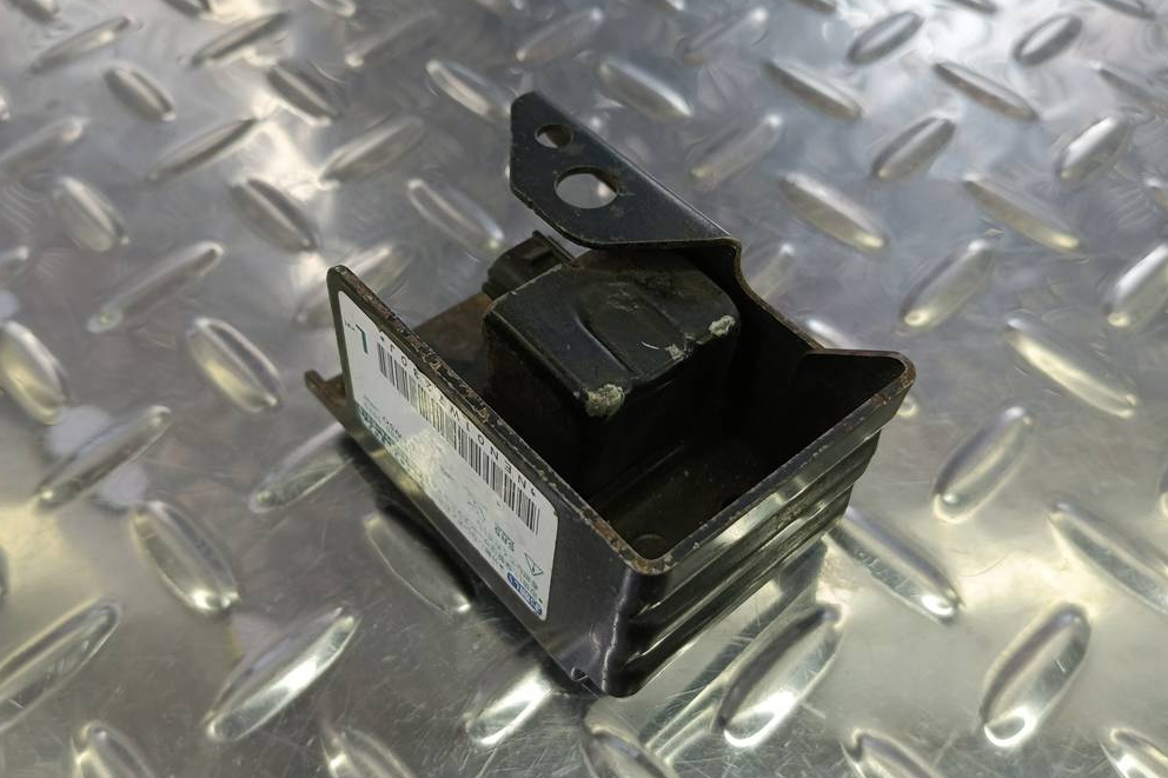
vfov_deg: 44.9
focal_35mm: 29
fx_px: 941
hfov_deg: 63.7
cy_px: 426
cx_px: 590
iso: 82
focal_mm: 4.11
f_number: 1.6
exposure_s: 1/50
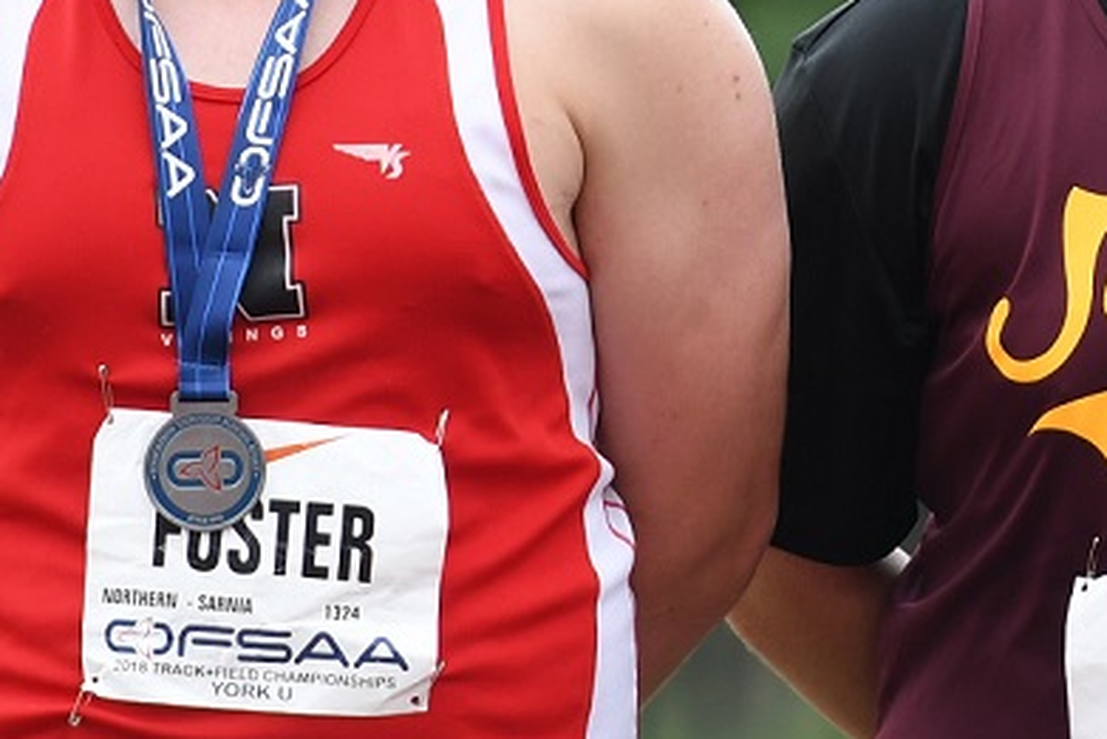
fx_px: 28053
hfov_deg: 2.3
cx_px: 1073
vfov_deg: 1.5
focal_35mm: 912
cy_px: 68
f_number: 2.8
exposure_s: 1/1000
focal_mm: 200
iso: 400
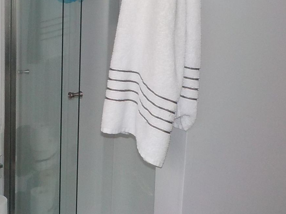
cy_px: 76
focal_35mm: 70
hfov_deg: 26.8
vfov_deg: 20.9
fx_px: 578
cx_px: 27
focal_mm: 4.1
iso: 200
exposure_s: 1/30
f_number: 3.3
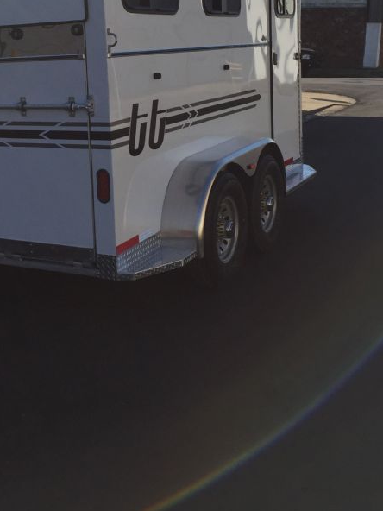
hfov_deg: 29.3
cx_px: 100
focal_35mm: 49
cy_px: 133
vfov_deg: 38.0
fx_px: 723
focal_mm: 4.15
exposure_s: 1/2326
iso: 32
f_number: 2.2
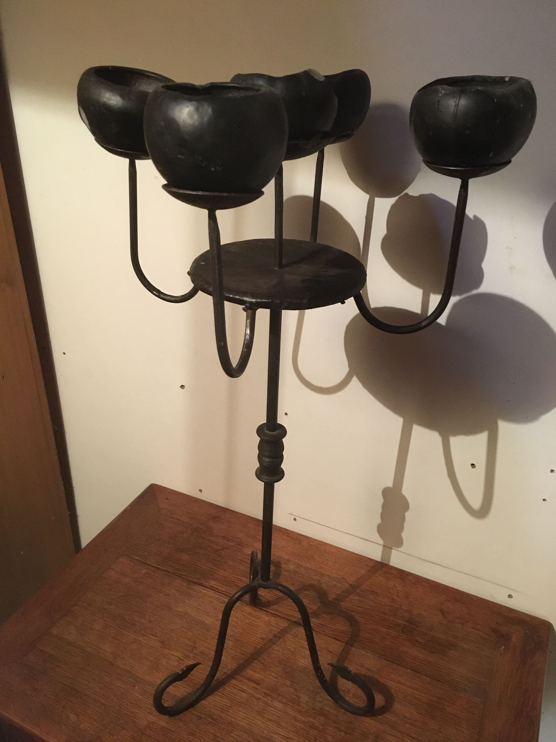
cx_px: 278
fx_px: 621
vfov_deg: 61.7
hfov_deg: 48.2
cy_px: 371
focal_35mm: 29
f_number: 2.2
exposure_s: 1/17
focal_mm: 4.15
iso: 320
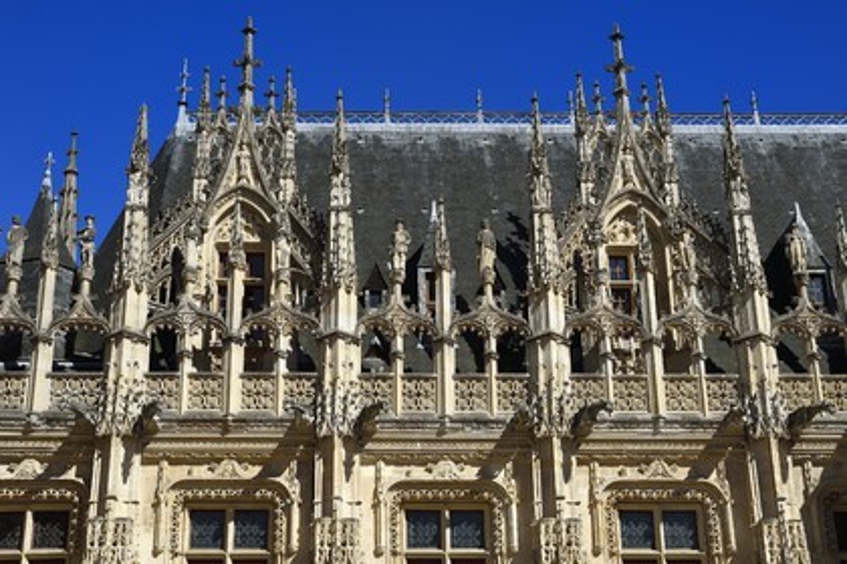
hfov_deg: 35.6
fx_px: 1317
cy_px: 282
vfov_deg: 24.2
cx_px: 424
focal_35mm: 56
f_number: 13
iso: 200
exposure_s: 1/250
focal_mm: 56
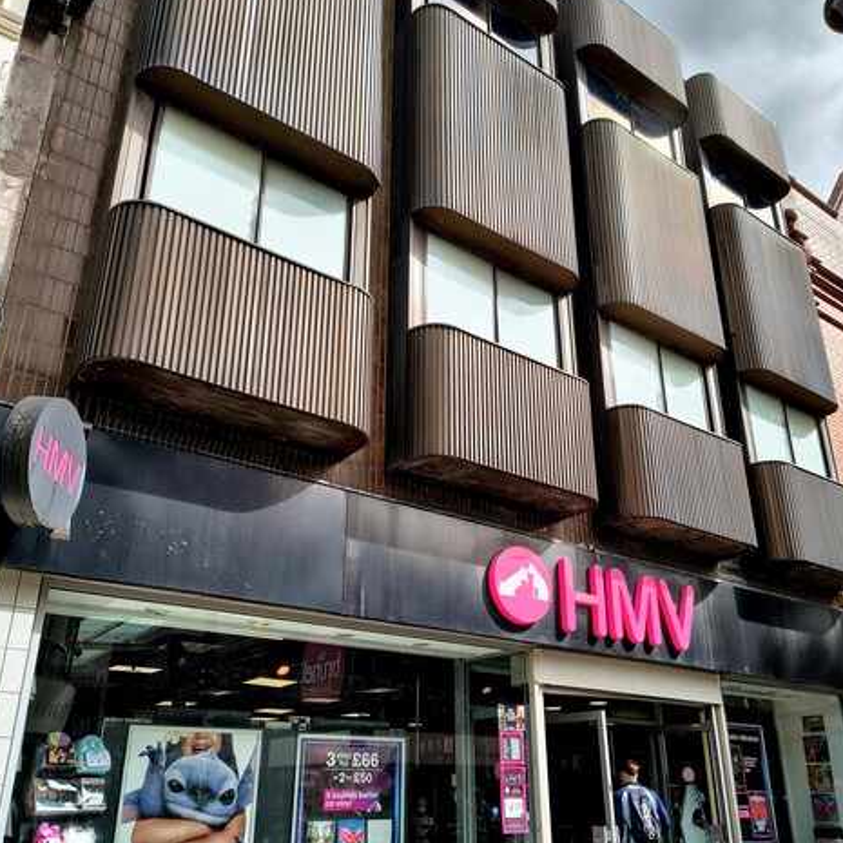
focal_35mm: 28
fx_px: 771
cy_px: 470
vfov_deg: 57.2
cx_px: 413
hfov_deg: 57.3
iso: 101
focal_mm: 5.56
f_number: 1.8
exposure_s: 1/1377
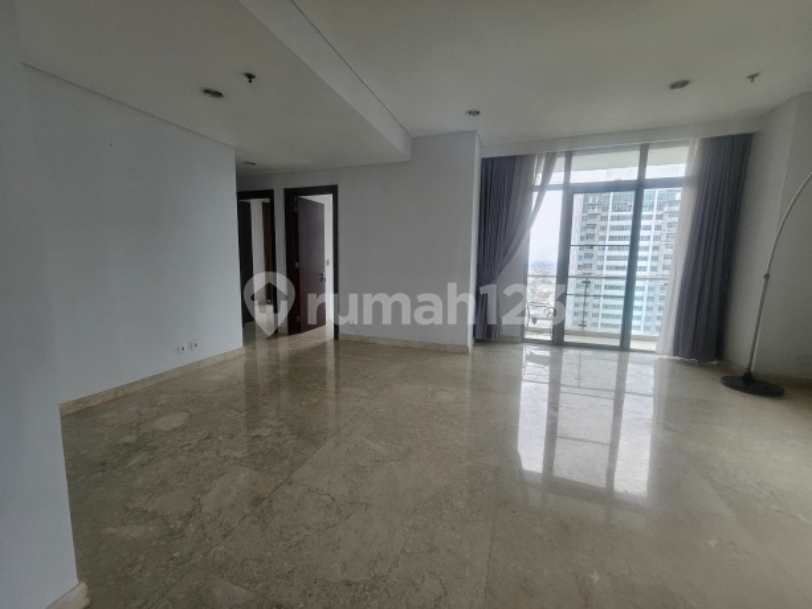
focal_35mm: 13
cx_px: 406
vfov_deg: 89.9
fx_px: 305
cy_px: 304
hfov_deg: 106.2
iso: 64
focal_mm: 1.74
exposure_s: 1/190
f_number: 2.2
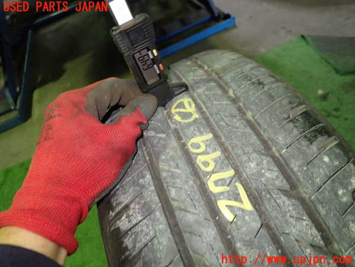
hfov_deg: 69.4
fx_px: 256
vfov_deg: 54.9
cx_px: 178
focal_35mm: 25
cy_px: 134
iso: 400
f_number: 2
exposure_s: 1/30
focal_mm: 4.5
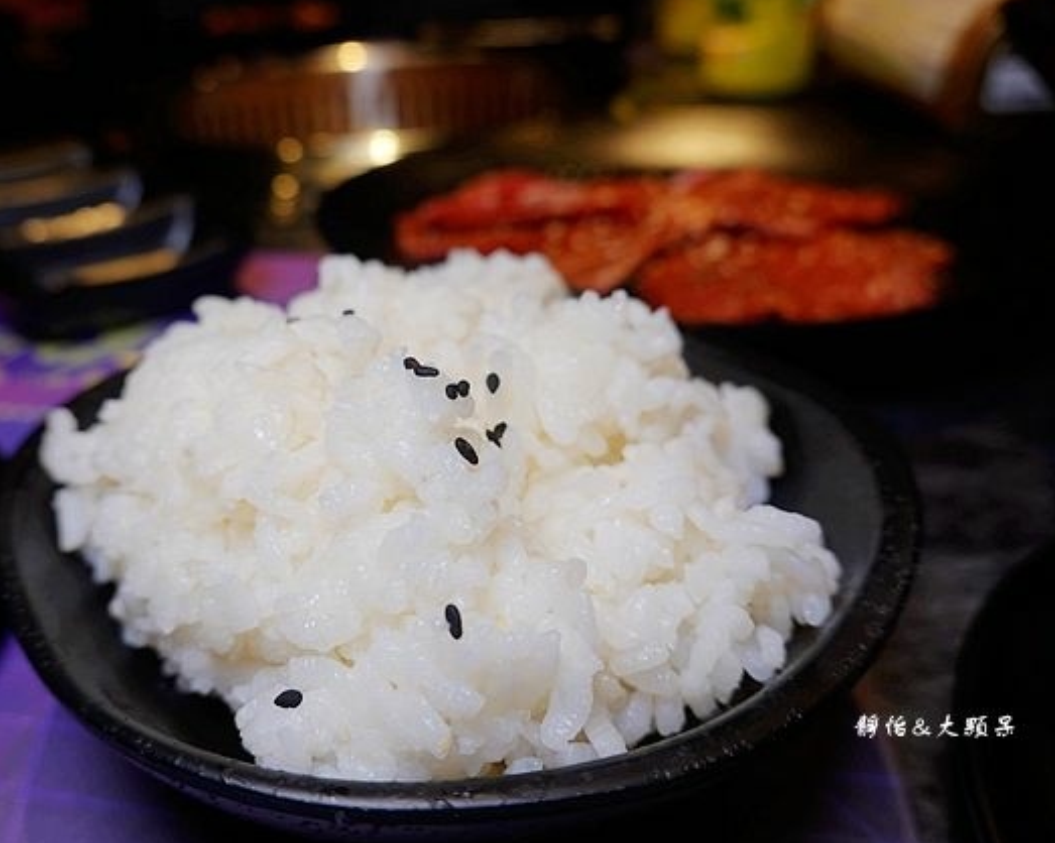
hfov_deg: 61.7
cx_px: 426
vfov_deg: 51.5
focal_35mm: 28
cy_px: 418
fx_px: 874
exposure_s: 1/160
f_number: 2.8
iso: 125
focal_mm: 9
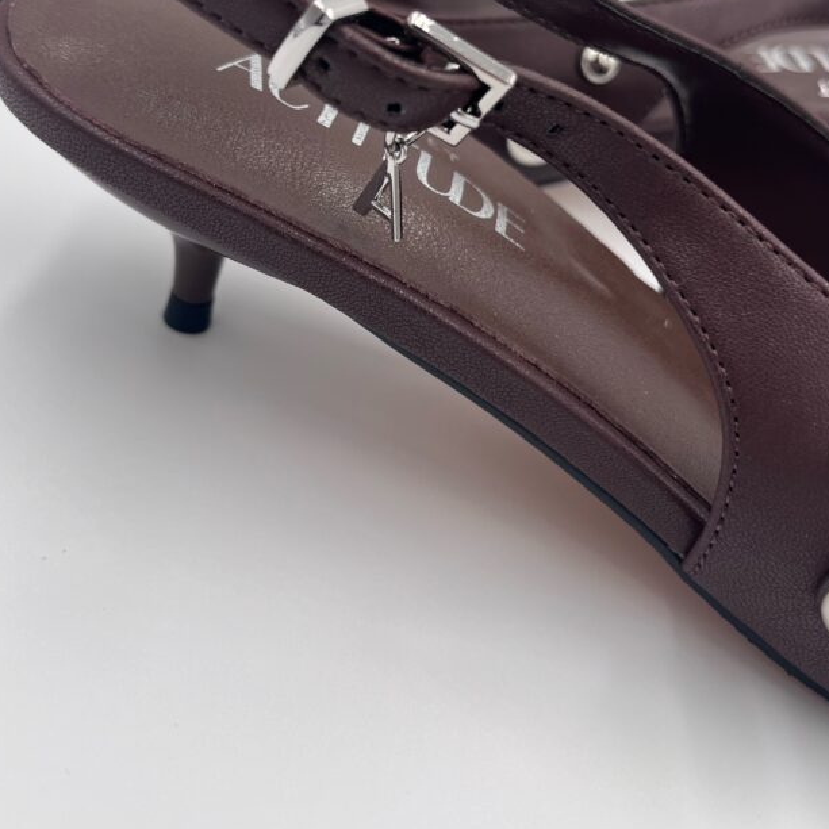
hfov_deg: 47.2
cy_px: 231
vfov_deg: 45.9
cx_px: 392
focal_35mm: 35
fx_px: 948
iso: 50
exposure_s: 1/428
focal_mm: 5.1
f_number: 1.6
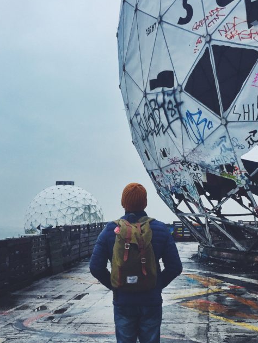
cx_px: 124
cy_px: 211
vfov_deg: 40.2
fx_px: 467
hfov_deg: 30.9
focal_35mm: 47
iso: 32
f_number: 2.2
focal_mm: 4.15
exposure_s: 1/33
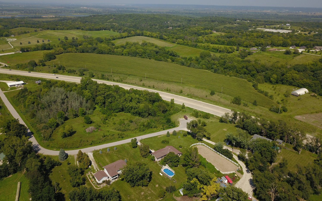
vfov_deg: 44.3
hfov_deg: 66.5
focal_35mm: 28
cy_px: 81
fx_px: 246
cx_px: 160
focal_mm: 4.73
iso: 100
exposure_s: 1/1689
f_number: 2.2
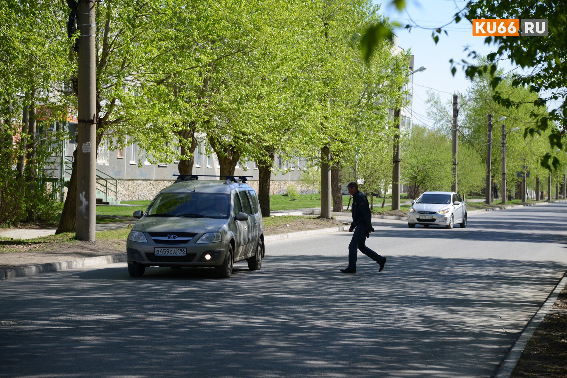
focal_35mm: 112
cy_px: 189
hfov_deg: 18.3
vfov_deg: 12.2
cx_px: 284
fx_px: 1764
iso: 200
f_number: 5.3
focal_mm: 112
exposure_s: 1/640
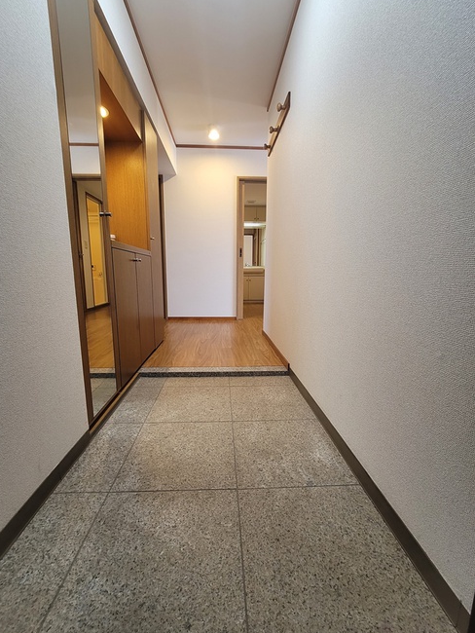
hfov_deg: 85.7
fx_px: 256
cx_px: 228
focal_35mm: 14
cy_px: 322
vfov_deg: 102.0
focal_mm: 2.2
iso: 200
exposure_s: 1/50
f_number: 2.2
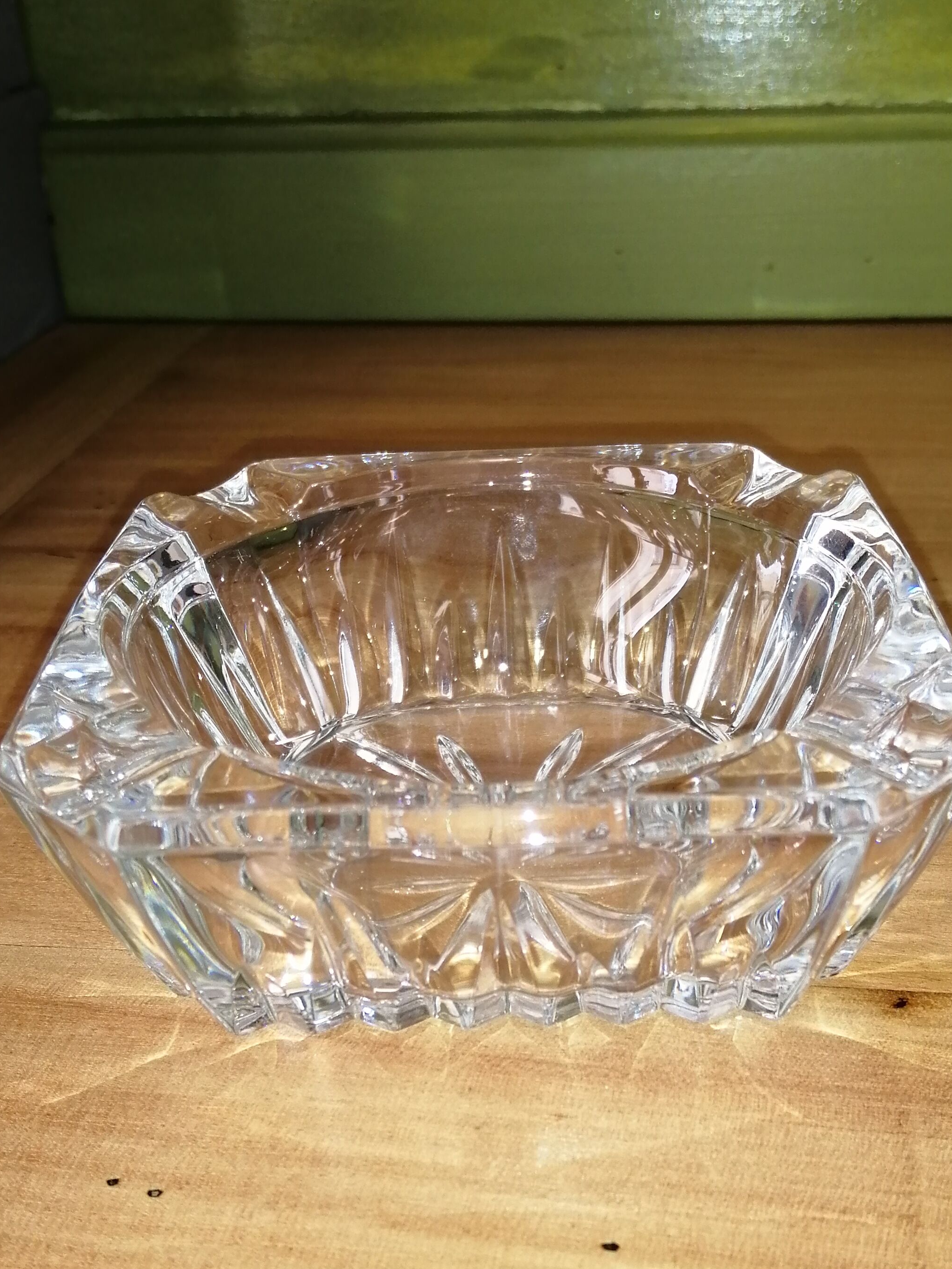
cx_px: 525
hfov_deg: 35.9
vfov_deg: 46.3
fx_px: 1467
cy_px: 810
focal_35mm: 40
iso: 80
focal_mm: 3.6
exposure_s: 1/100
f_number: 1.8
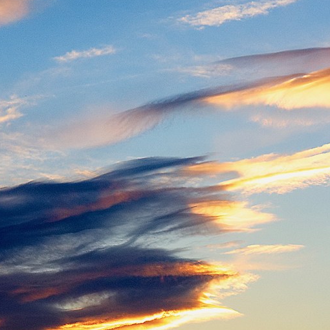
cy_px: 343
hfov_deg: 13.2
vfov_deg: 13.0
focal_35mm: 132
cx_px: 75
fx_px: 1424
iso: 180
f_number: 9
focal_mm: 22
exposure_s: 1/40
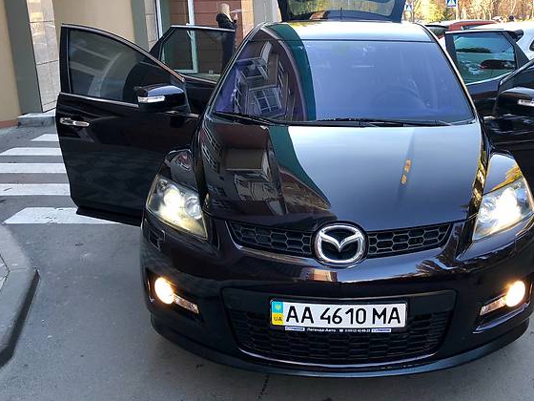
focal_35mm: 40
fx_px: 617
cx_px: 339
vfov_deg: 35.8
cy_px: 162
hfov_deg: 46.3
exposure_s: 1/100
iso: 32
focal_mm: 4
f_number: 1.8
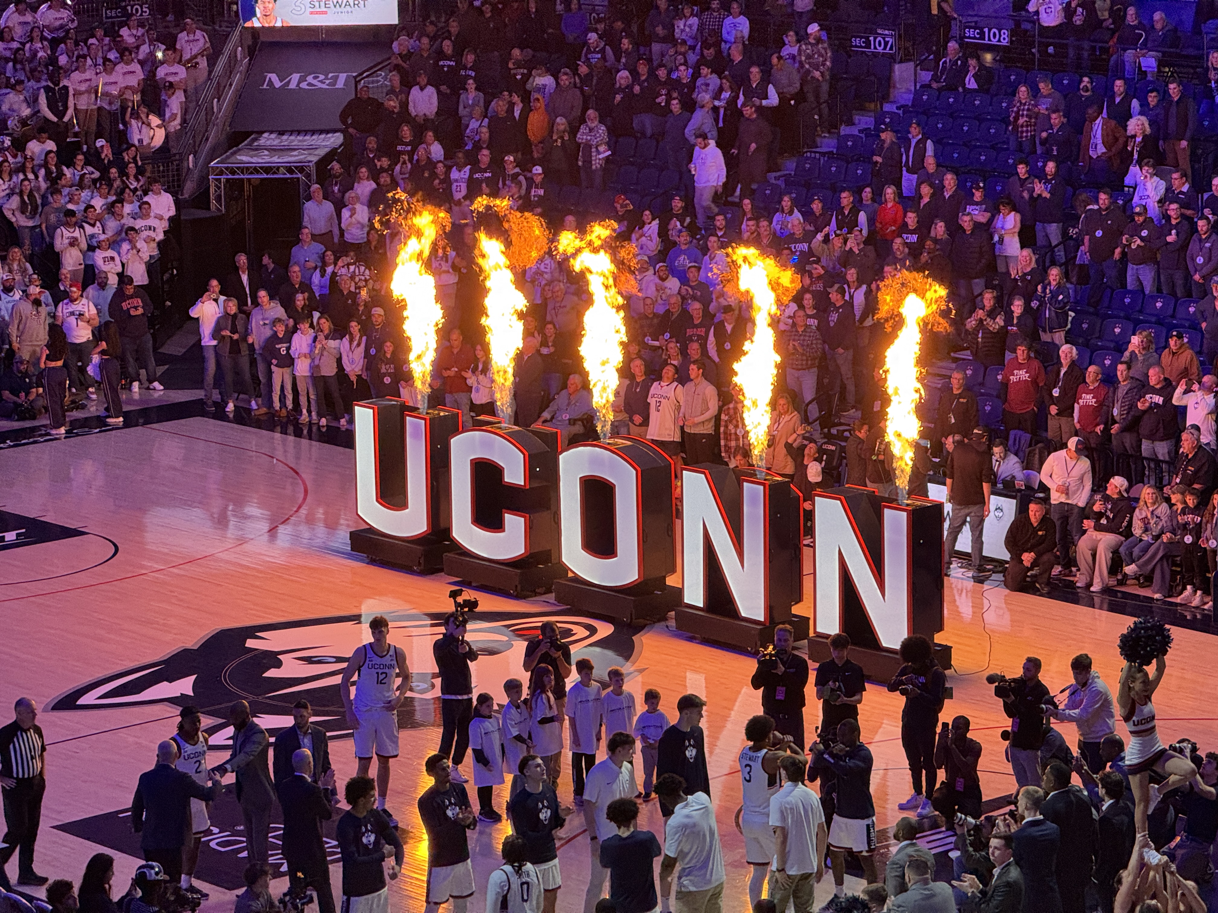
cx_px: 609
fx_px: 4222
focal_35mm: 120
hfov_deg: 16.4
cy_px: 456
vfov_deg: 12.3
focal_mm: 15.66
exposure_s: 1/99
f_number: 2.8
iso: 200
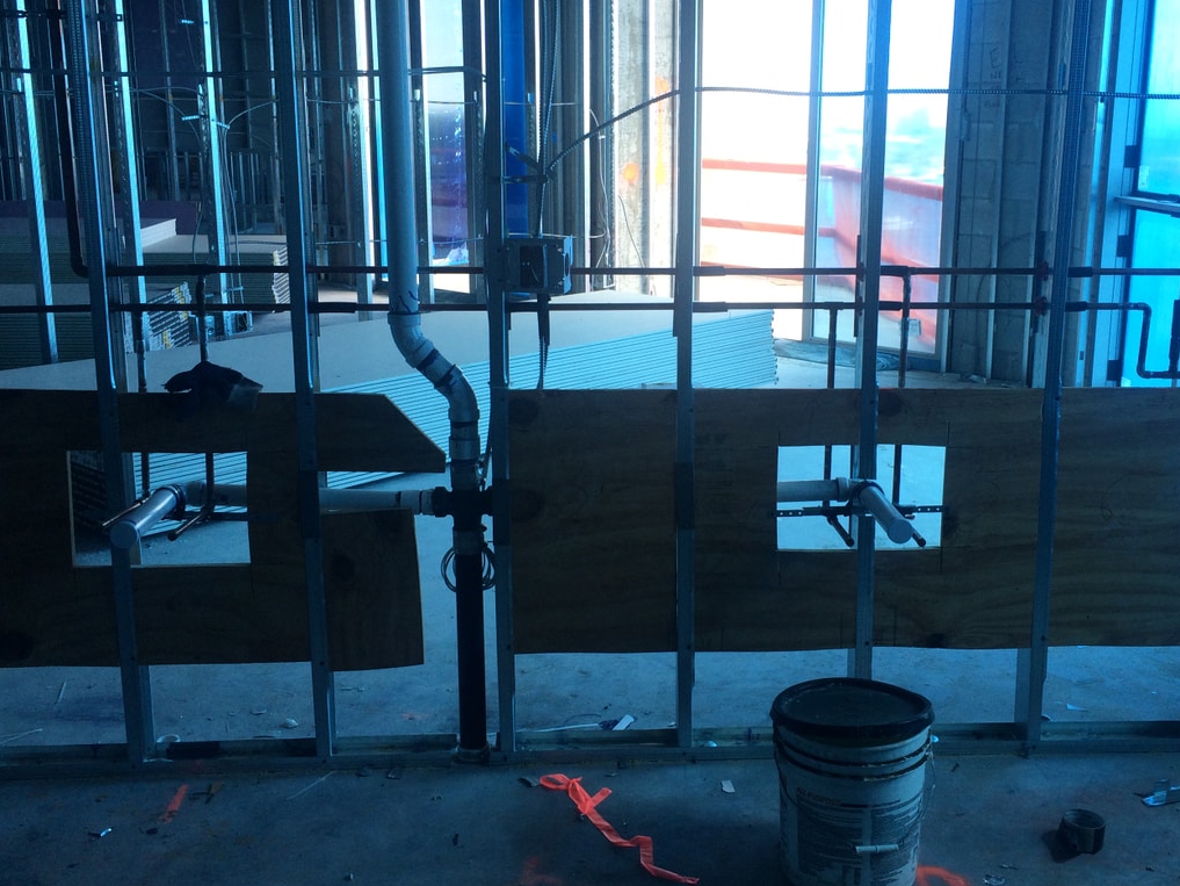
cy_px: 392
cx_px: 670
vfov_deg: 37.7
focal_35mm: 38
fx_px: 1296
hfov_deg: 48.8
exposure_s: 1/120
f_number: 2.2
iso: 40
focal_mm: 4.15
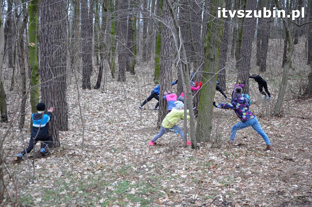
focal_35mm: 68
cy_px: 104
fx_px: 584
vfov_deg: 20.1
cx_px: 156
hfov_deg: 29.9
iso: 1600
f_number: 4.8
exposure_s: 1/125
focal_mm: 45
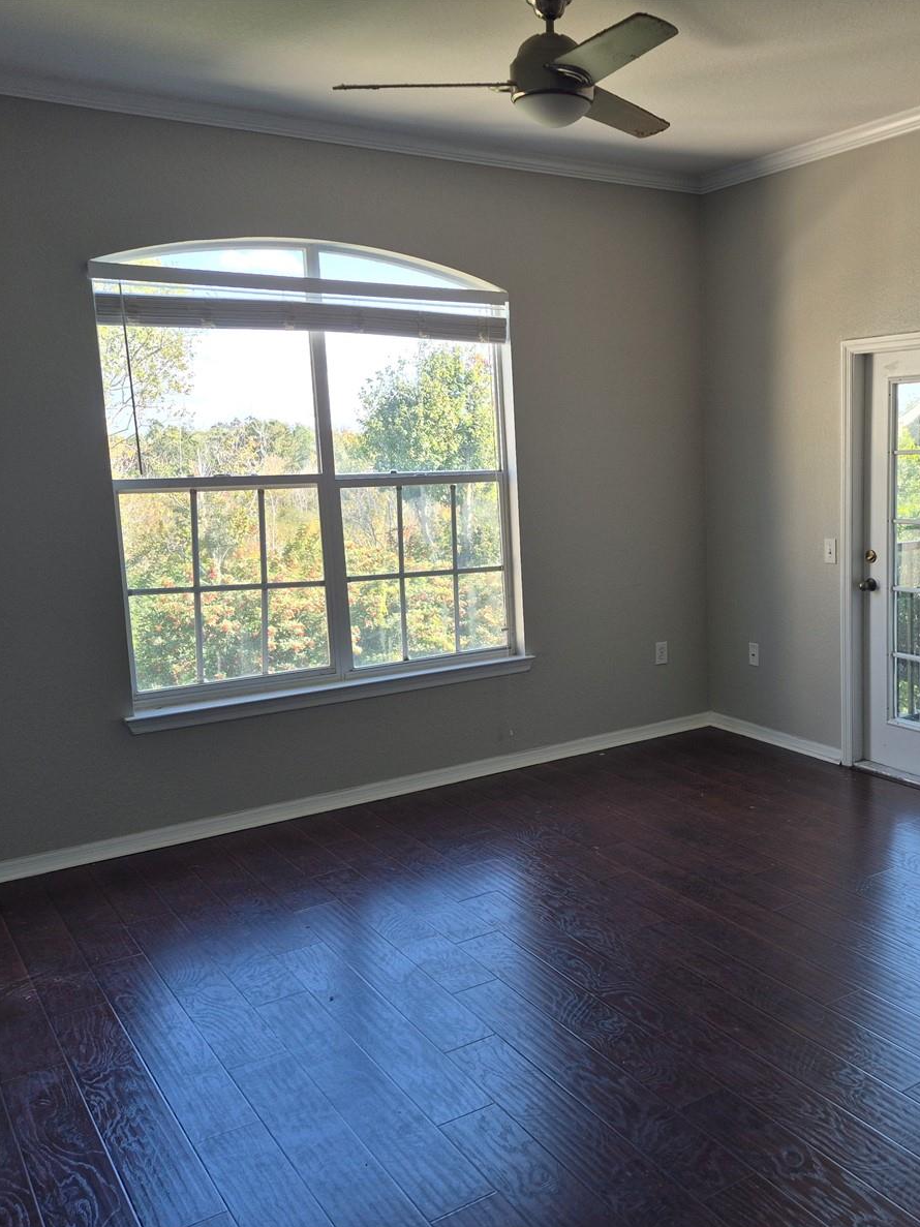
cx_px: 674
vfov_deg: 58.4
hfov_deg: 44.1
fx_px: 1099
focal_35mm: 31
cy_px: 616
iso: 40
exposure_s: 1/180
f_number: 1.8
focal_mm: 5.4
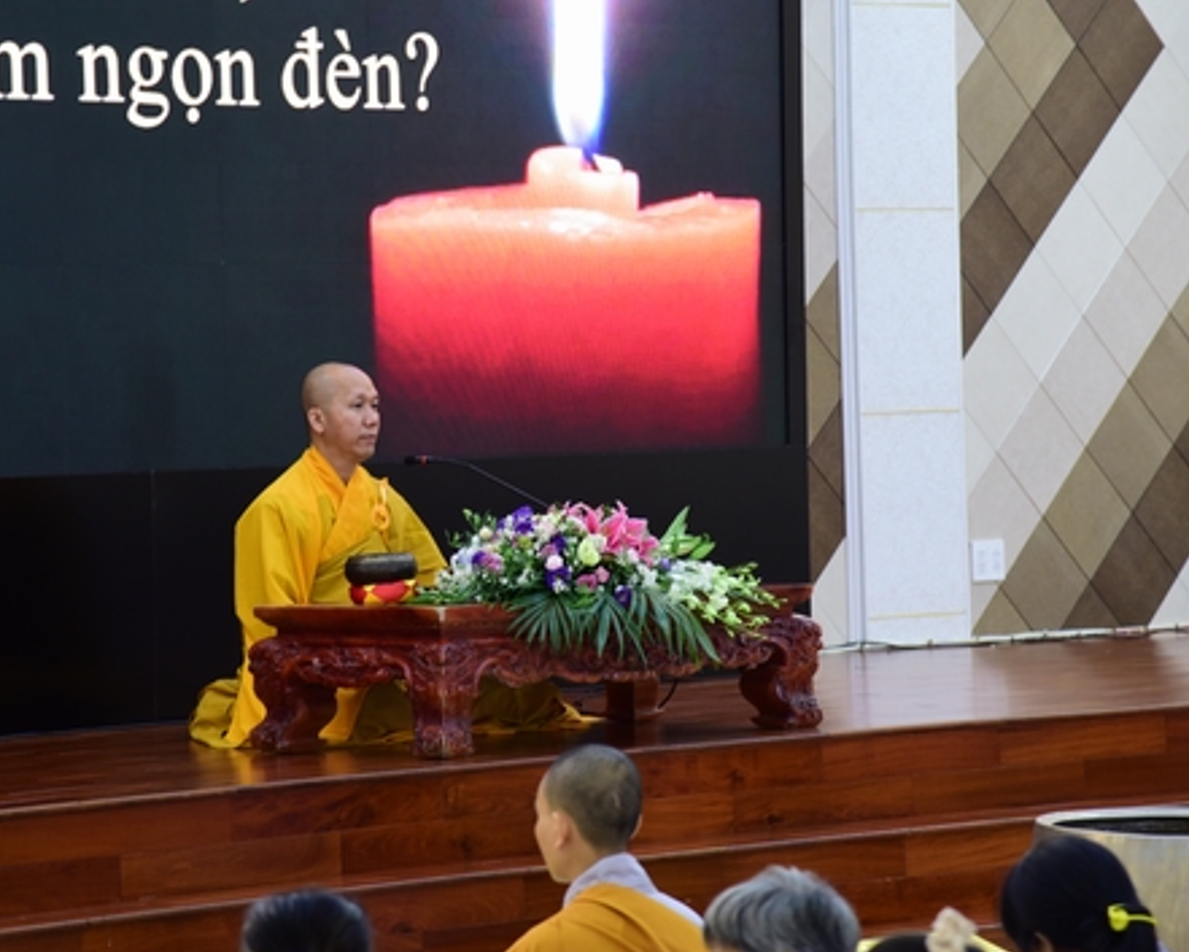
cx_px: 531
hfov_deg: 11.6
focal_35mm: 166
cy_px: 399
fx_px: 5843
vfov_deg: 9.3
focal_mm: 120
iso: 1000
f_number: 4.5
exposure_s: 1/30
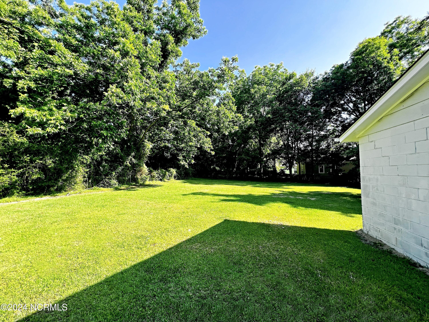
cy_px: 161
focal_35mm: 13
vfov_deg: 89.9
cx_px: 214
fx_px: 161
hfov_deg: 106.2
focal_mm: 1.57
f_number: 1.8
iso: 32
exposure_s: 1/385
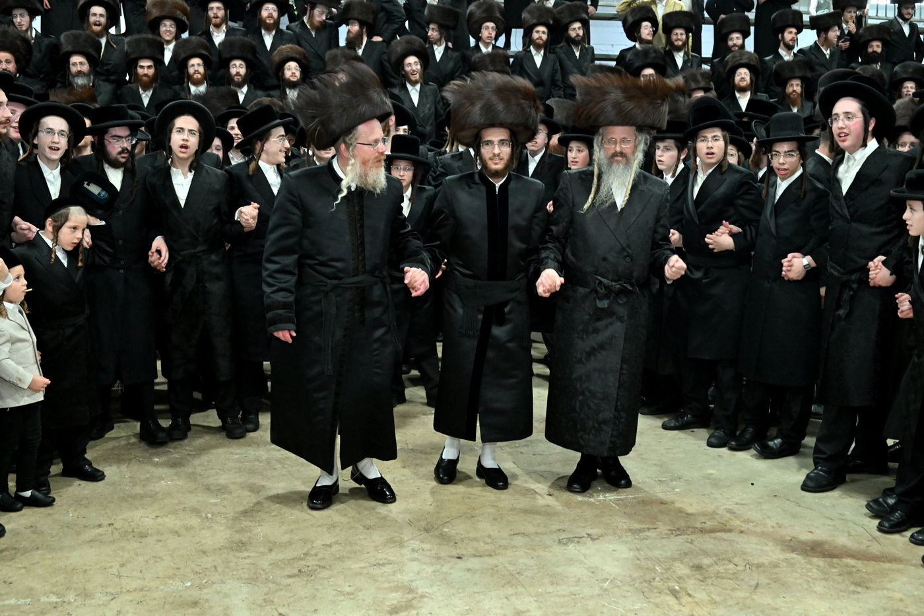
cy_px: 308
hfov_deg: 48.5
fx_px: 1026
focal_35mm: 40
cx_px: 462
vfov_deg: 33.4
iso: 4000
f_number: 5
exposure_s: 1/200
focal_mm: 40
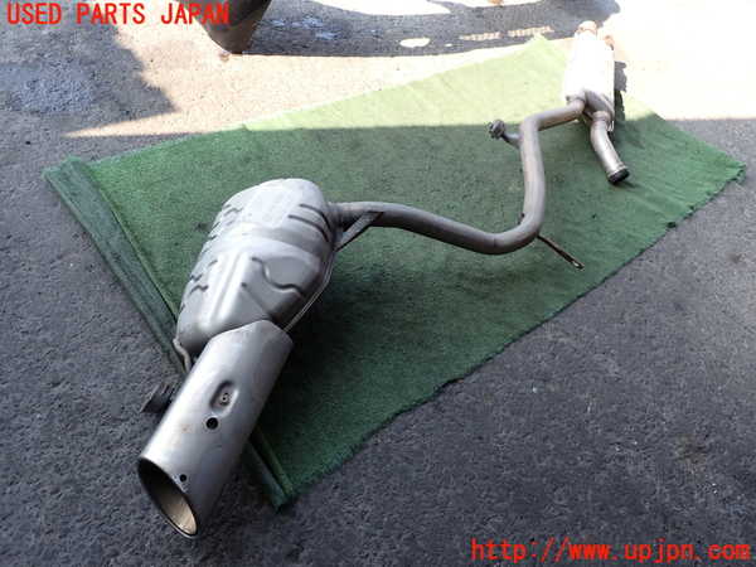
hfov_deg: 69.4
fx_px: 546
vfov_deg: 54.9
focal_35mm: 25
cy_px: 284
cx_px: 378
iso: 100
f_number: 2.8
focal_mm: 4.5
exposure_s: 1/125
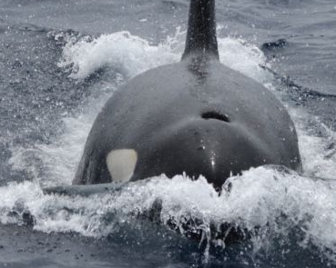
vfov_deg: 3.6
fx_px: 4245
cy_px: 43
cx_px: 201
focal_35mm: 427
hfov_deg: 4.5
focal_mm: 210
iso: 450
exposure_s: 1/8000
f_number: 5.3
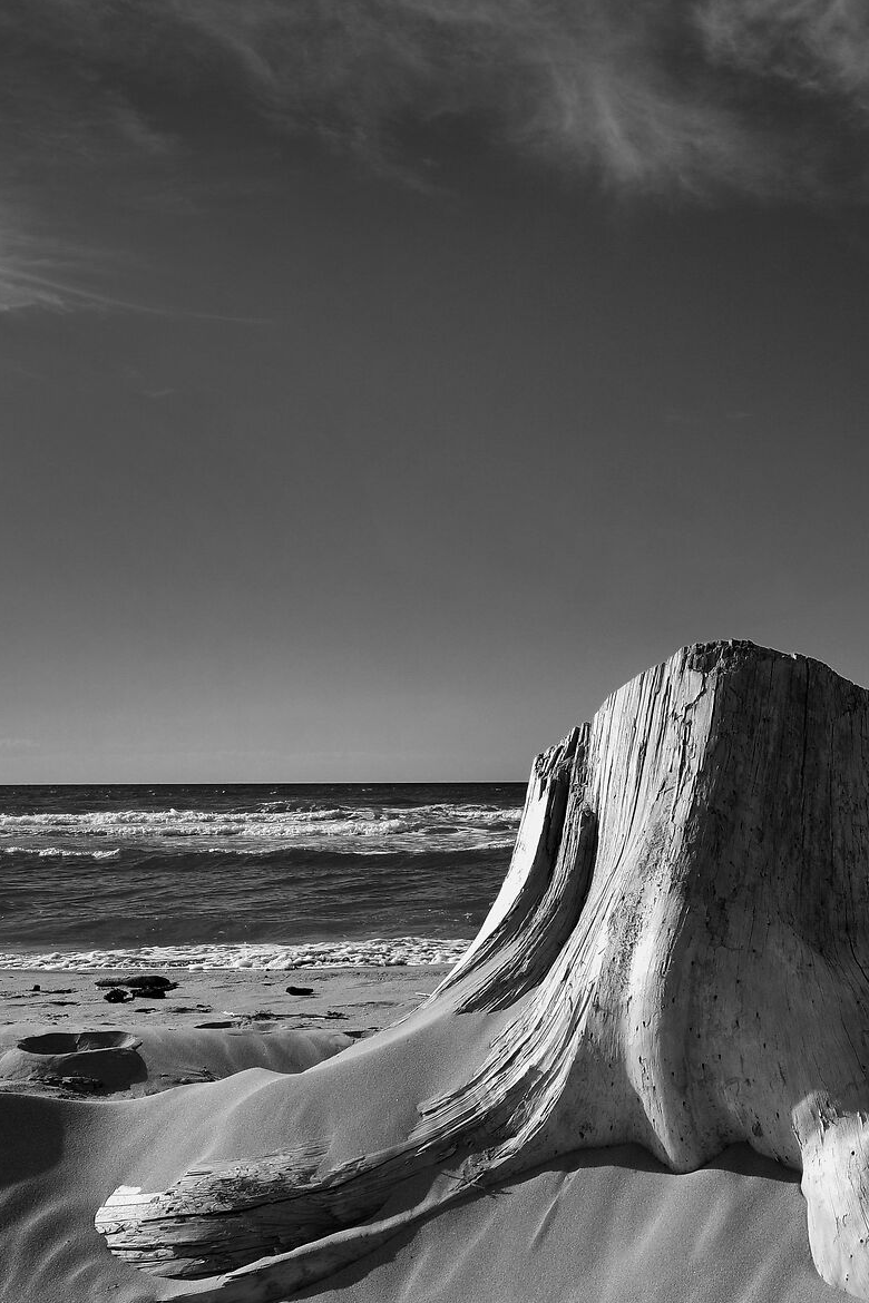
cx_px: 842
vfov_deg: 49.3
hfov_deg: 31.9
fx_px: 1412
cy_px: 780
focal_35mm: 39
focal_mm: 19
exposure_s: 1/125
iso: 64
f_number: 11
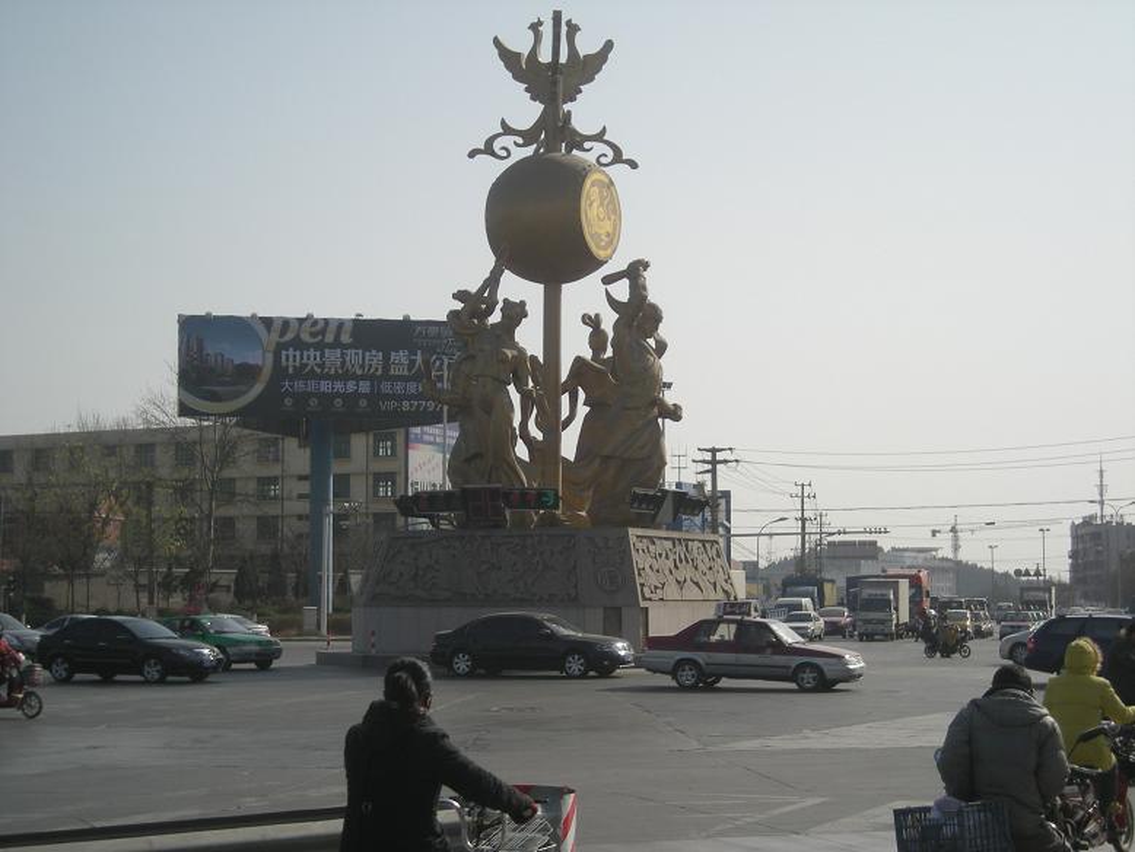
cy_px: 426
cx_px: 568
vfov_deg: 21.6
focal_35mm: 68
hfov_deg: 28.6
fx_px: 2230
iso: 50
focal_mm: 11
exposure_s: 1/254
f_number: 7.3
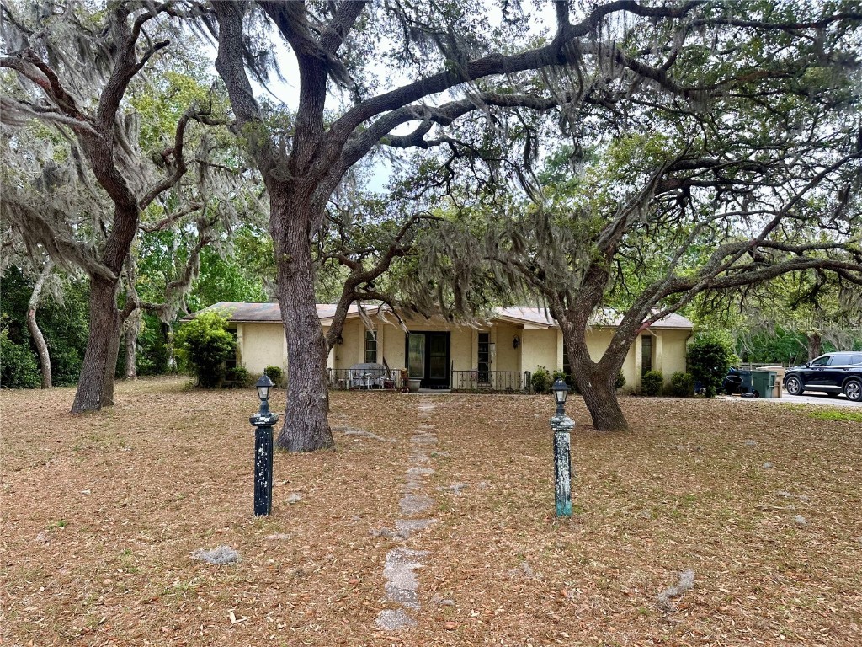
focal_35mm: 24
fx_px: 598
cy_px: 324
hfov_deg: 71.6
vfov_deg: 56.8
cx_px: 431
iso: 80
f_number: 1.78
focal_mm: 6.86
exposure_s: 1/615
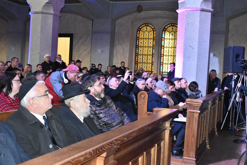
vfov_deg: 28.9
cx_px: 124
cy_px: 82
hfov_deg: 42.3
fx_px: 319
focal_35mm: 46
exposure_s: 1/60
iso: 2500
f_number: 5.6
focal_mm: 31
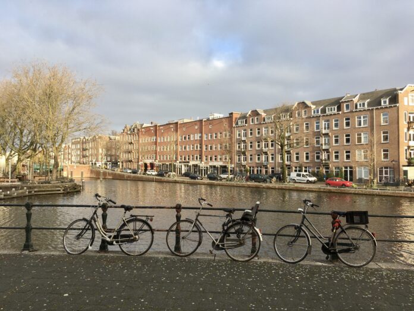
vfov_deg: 48.2
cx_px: 207
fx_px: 347
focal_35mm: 29
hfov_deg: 61.7
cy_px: 156
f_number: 2.2
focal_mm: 4.15
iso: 25
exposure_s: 1/358
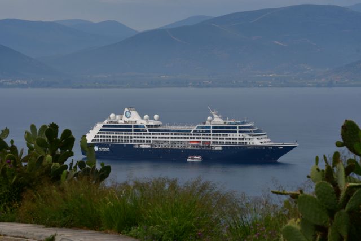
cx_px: 180
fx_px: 1504
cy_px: 120
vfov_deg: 9.2
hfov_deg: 13.7
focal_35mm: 150
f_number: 9
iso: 160
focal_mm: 100
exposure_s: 1/320
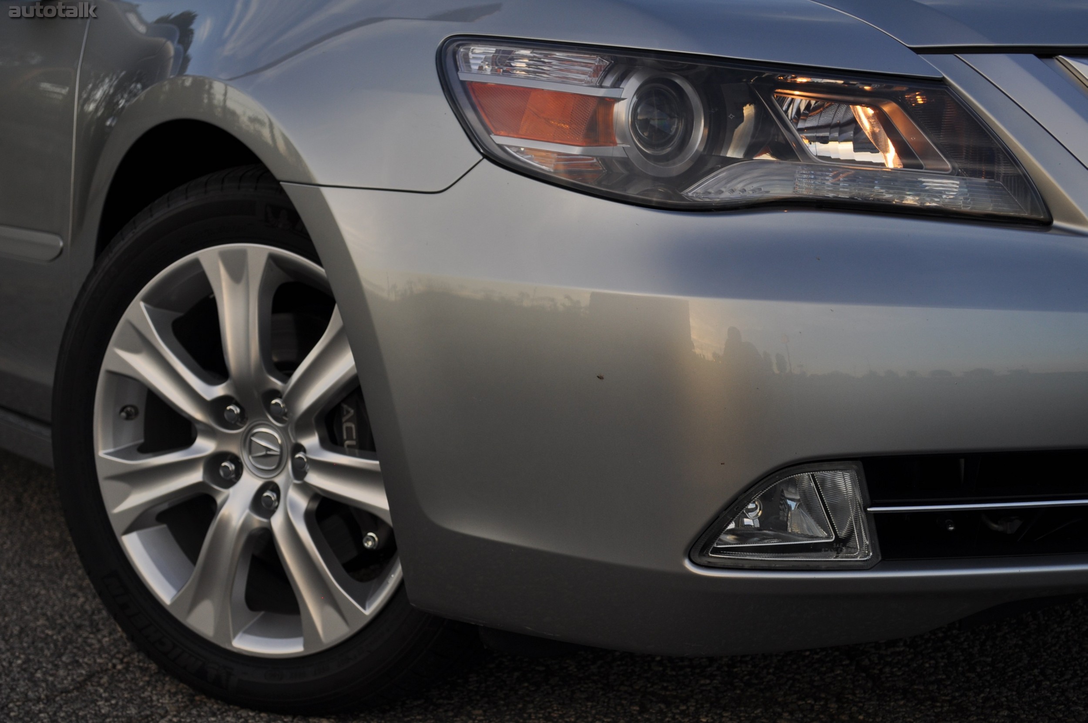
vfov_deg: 22.6
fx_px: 1811
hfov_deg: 33.4
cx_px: 544
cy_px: 362
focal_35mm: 60
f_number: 5.6
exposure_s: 1/125
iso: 200
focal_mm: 40
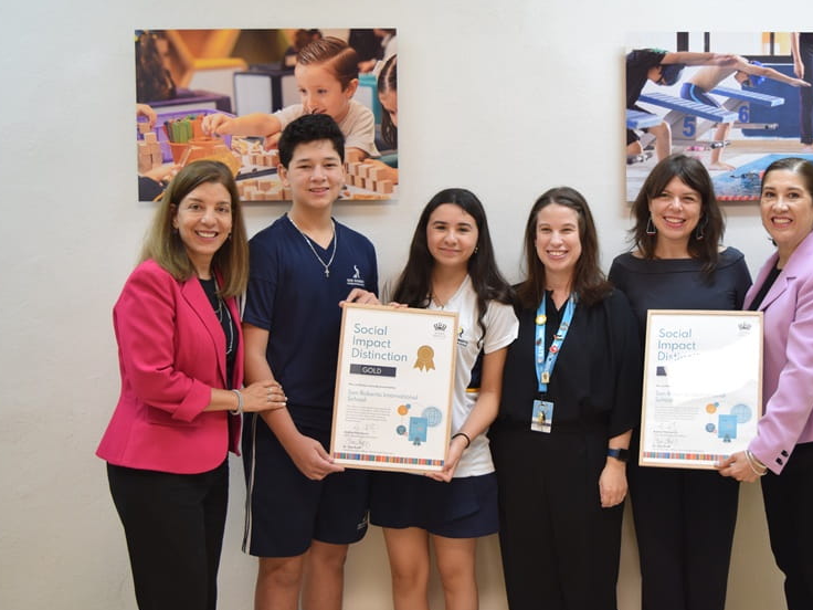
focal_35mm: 47
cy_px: 305
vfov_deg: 30.9
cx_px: 484
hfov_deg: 40.3
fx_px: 1104
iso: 450
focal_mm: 24
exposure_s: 1/30
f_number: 4
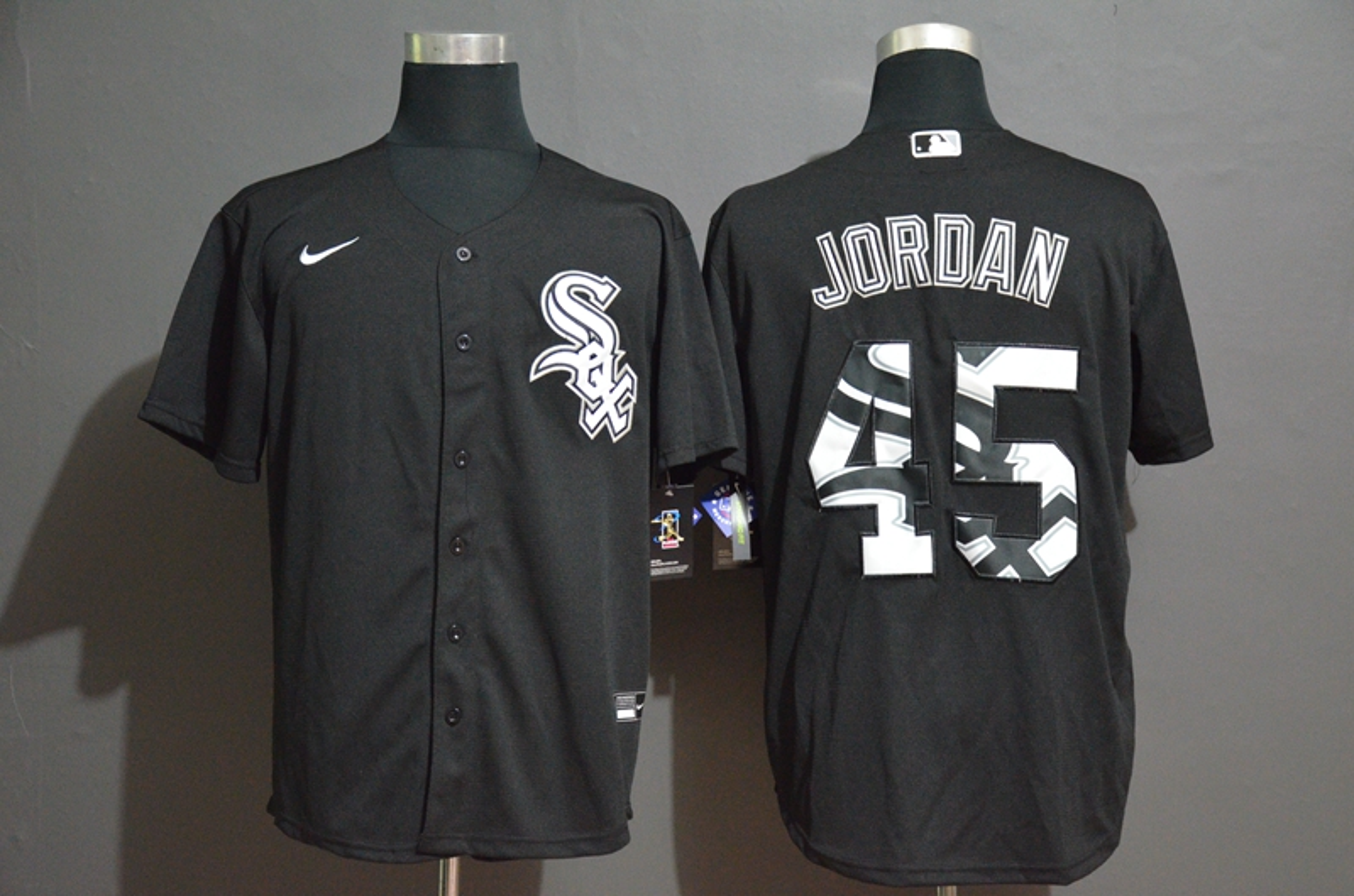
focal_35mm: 68
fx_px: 2534
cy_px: 448
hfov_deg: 29.9
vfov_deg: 20.1
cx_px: 677
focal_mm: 45
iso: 4000
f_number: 4.5
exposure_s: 1/10
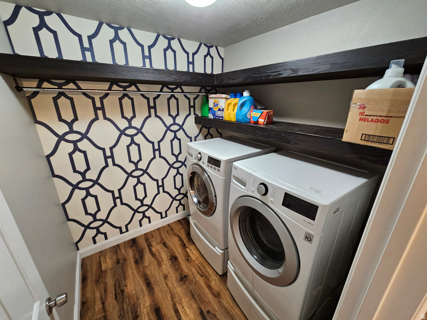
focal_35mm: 13
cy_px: 160
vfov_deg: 89.9
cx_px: 214
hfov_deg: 106.2
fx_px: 160
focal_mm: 2.2
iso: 400
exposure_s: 1/30
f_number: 2.2
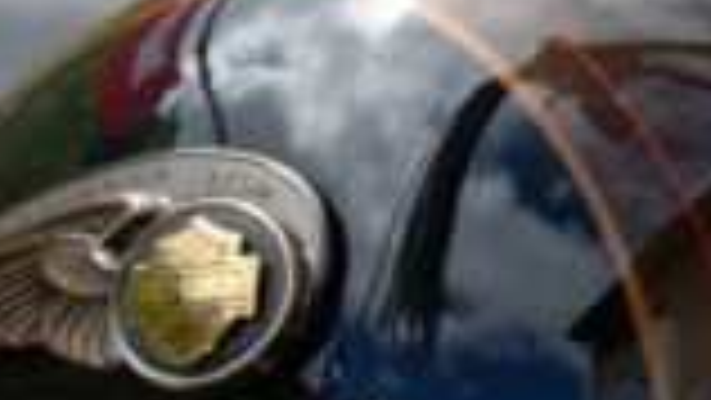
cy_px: -863
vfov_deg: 1.0
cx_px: 25
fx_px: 22499
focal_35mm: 1193
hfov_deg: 1.8
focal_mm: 200
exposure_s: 1/320
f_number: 5.6
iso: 125
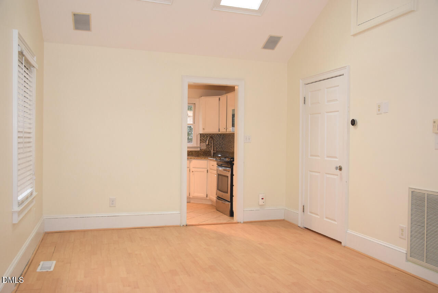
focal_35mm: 33
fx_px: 402
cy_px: 146
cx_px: 219
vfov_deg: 40.0
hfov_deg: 57.2
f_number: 4
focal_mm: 22
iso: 800
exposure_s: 1/60
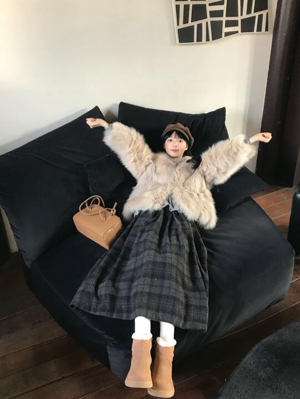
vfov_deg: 63.4
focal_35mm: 28
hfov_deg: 49.7
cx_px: 150
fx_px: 324
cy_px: 200
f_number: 1.8
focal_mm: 3.99
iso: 64
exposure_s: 1/17
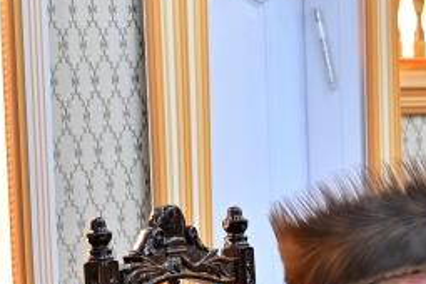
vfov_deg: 5.3
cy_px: 317
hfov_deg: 7.8
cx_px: 710
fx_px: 3041
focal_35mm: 257
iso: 640
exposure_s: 1/250
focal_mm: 43
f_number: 4
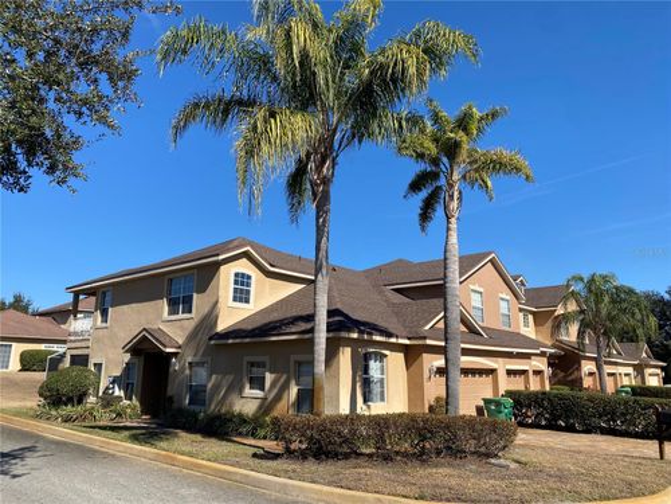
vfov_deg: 53.1
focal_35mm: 26
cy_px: 252
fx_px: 504
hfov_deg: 67.3
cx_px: 336
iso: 32
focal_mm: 4.25
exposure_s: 1/2817
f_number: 1.8
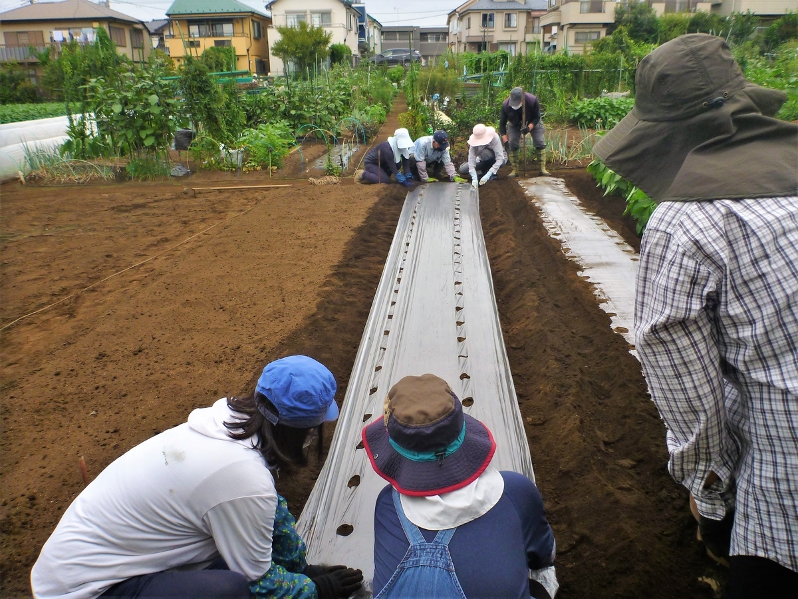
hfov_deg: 63.4
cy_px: 300
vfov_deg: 49.7
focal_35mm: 28
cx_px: 399
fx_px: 645
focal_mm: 4.9
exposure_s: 1/640
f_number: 3.3
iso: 100
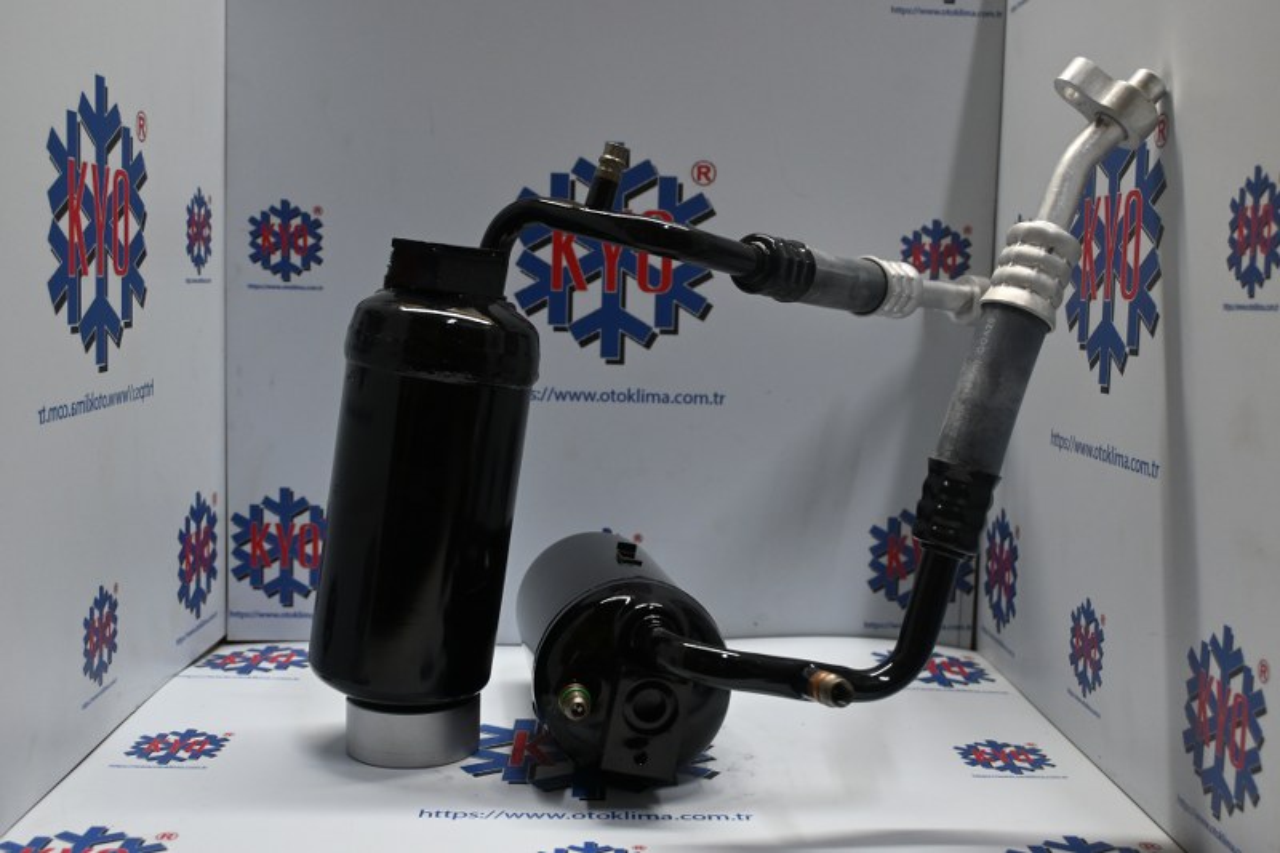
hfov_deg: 52.2
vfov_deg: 36.2
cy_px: 426
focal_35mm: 37
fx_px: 1306
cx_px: 640
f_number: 4.2
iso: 1000
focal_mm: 24.5
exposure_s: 1/125
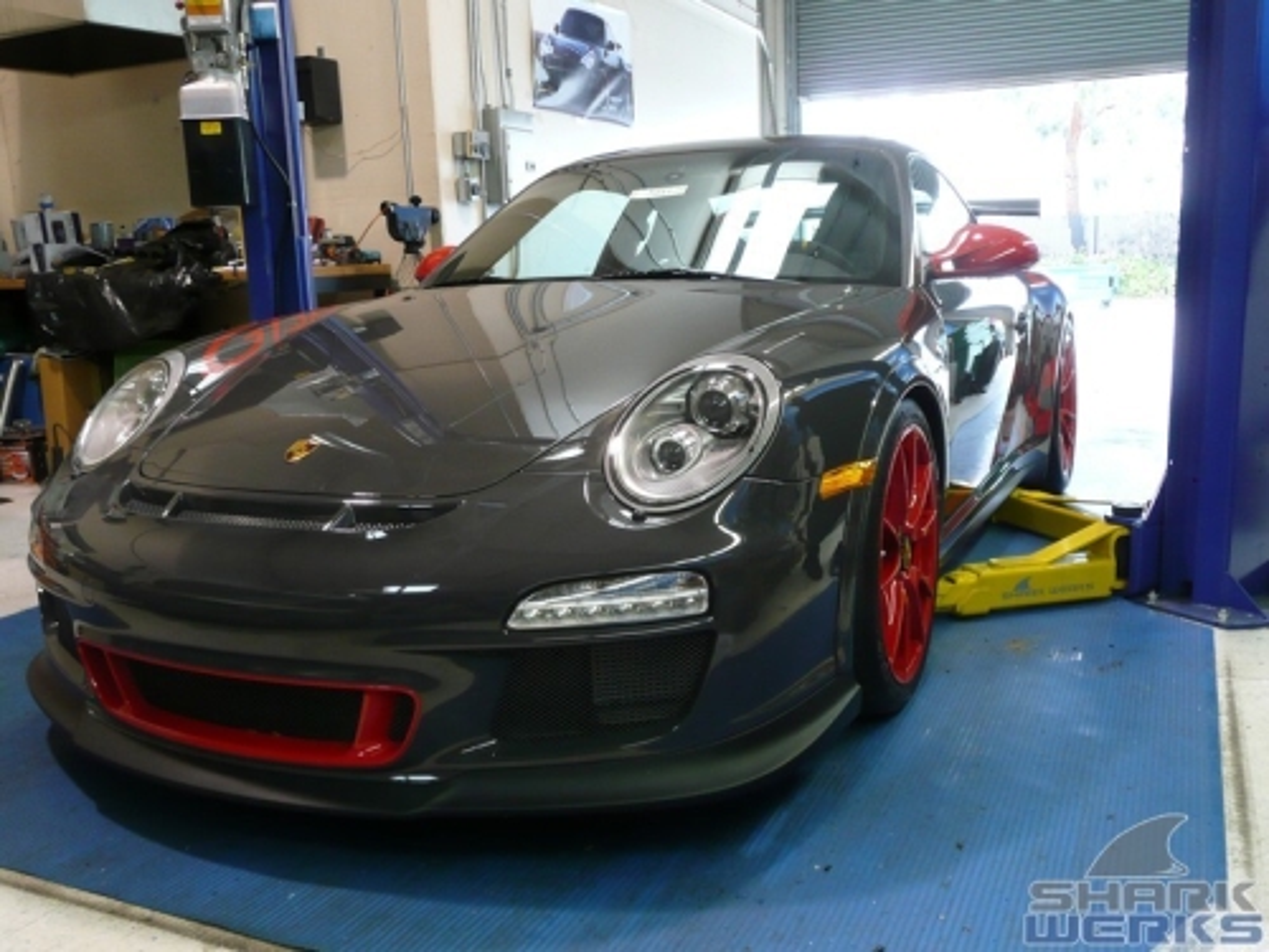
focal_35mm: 32
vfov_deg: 44.2
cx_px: 634
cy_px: 476
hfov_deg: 56.8
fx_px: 1173
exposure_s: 1/13
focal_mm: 5.2
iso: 200
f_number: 3.5
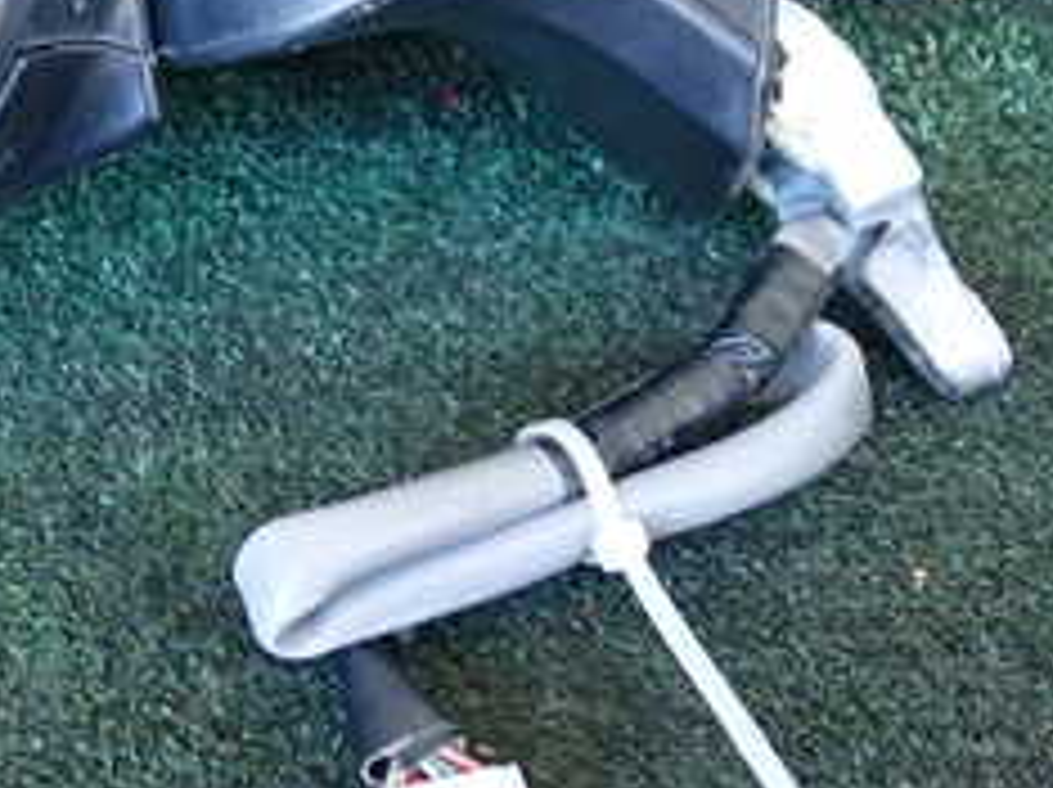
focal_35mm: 77
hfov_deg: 24.0
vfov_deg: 18.5
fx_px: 2340
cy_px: -27
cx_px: -63
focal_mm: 5.4
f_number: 2.3
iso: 320
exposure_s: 1/30
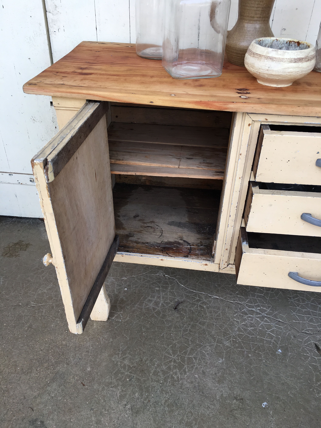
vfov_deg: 61.7
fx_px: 359
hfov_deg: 48.2
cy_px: 214
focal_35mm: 29
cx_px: 160
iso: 25
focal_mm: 4.15
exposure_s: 1/106
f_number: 2.2
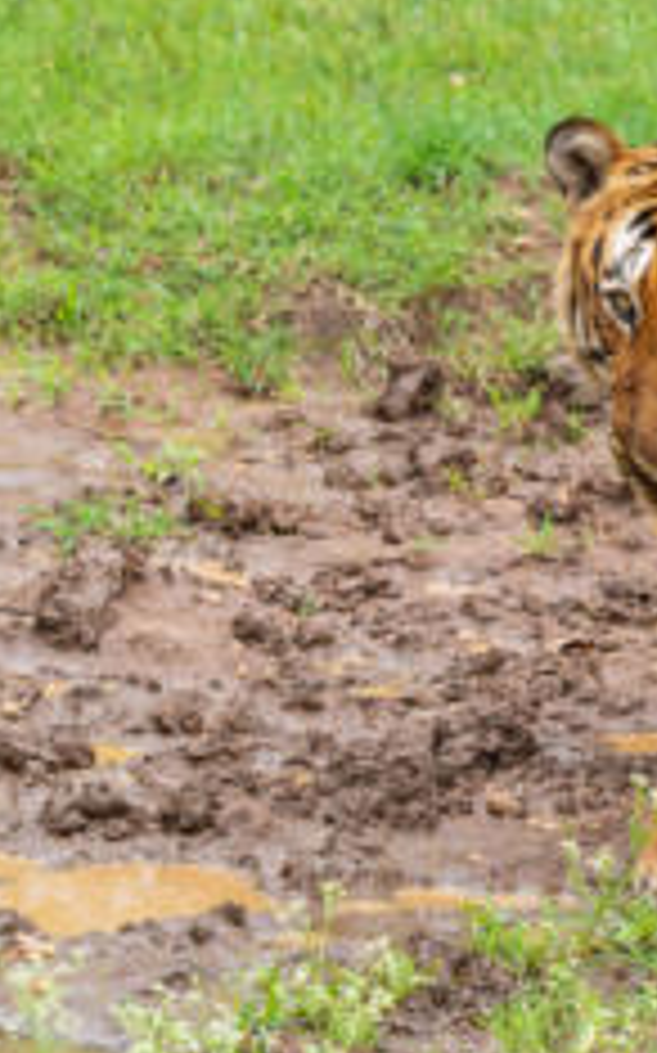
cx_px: 711
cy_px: 387
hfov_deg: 4.0
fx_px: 9380
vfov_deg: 6.4
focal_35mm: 327
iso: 800
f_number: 8
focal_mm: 150
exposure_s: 1/400
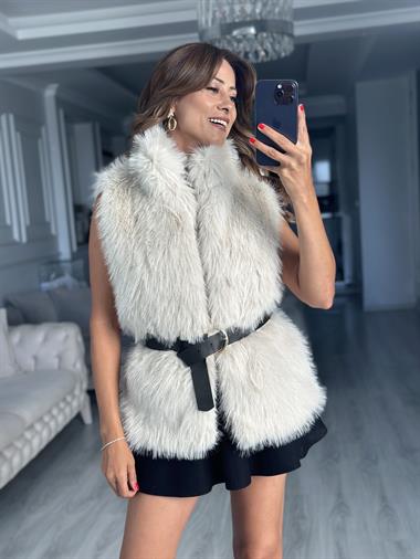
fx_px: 776
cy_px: 280
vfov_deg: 39.6
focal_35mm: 48
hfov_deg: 30.3
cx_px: 210
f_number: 1.78
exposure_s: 1/313
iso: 80
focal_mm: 6.86
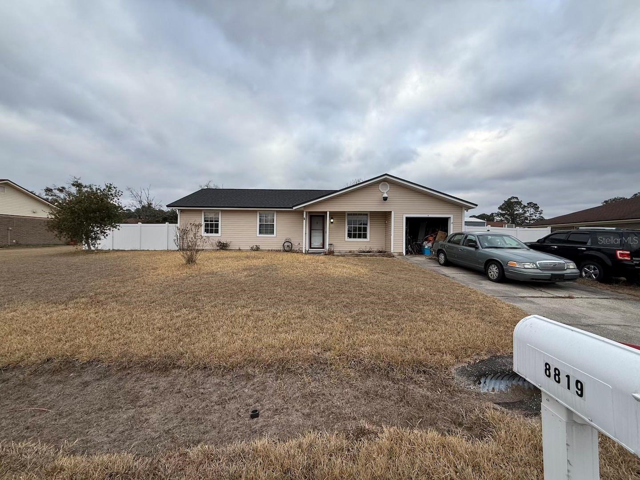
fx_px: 259
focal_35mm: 14
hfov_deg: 102.1
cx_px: 320
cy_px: 240
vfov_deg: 85.7
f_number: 2.2
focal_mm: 2.22
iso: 50
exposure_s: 1/351
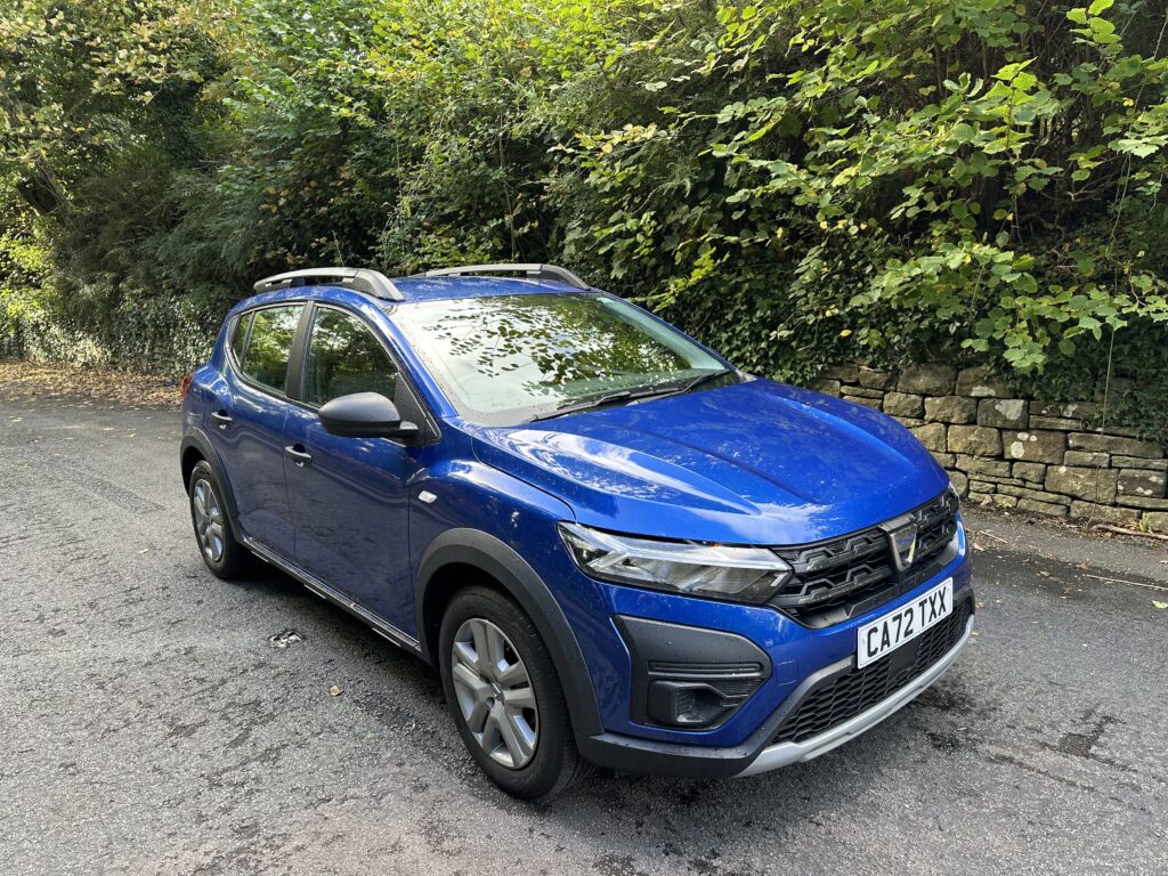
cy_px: 438
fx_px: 810
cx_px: 584
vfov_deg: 56.8
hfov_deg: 71.6
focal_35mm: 24
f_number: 1.78
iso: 80
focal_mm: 6.86
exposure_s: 1/121
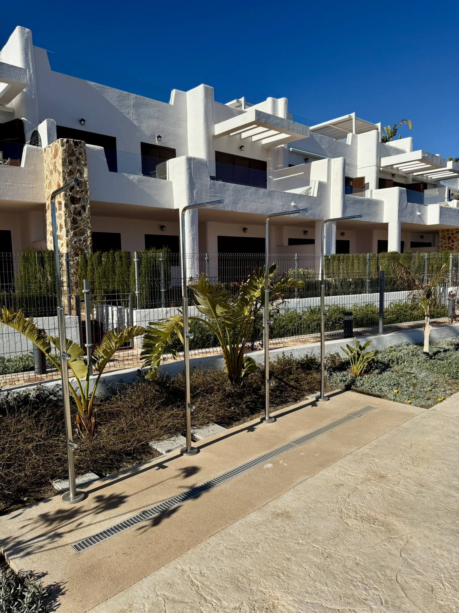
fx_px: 424
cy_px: 306
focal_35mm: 24
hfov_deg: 56.8
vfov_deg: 71.6
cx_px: 230
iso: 80
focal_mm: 6.76
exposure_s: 1/9009
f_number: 1.78
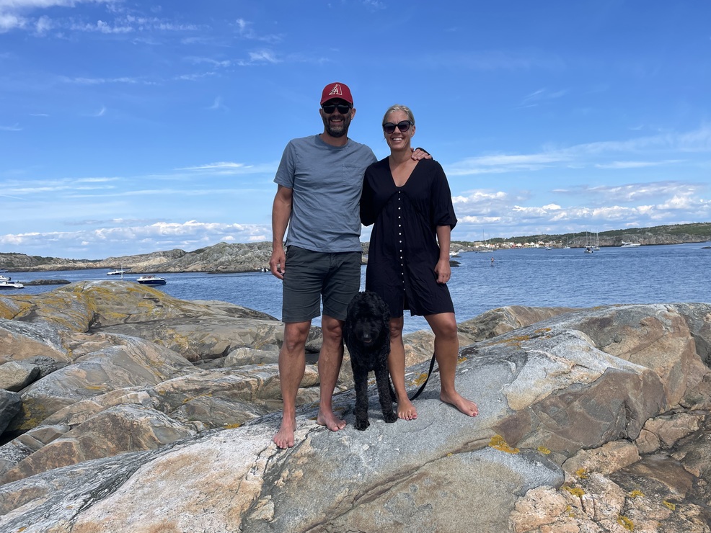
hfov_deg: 65.3
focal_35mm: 27
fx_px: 555
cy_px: 274
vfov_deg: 51.4
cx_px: 358
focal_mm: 4.2
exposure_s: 1/3610
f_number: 1.6
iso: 32
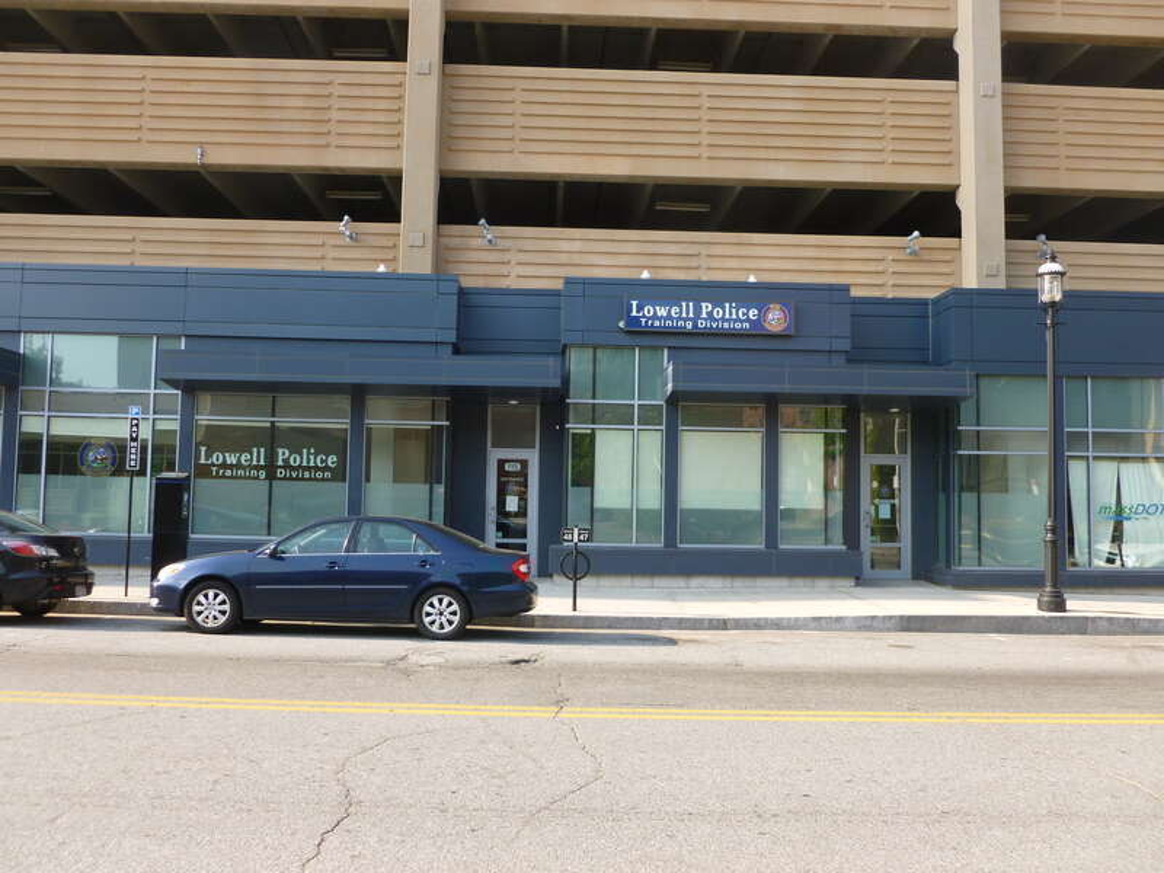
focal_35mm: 28
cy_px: 436
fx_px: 942
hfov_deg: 63.4
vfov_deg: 49.7
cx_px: 582
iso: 100
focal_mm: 5
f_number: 3.3
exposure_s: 1/200
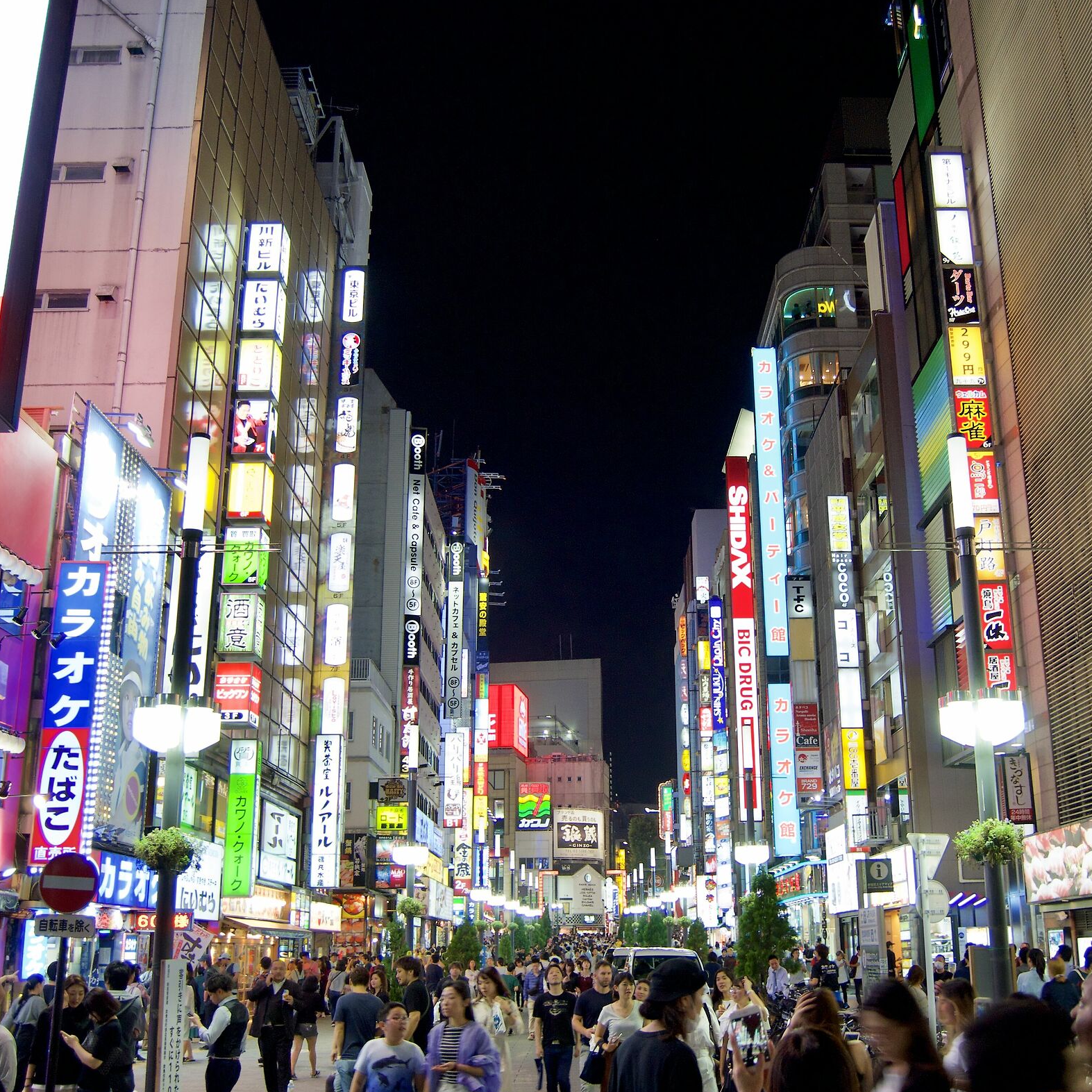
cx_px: 642
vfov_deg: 47.2
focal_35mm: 35
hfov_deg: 47.0
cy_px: 541
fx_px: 1249
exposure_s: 1/25
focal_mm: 18
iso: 200
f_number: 3.5
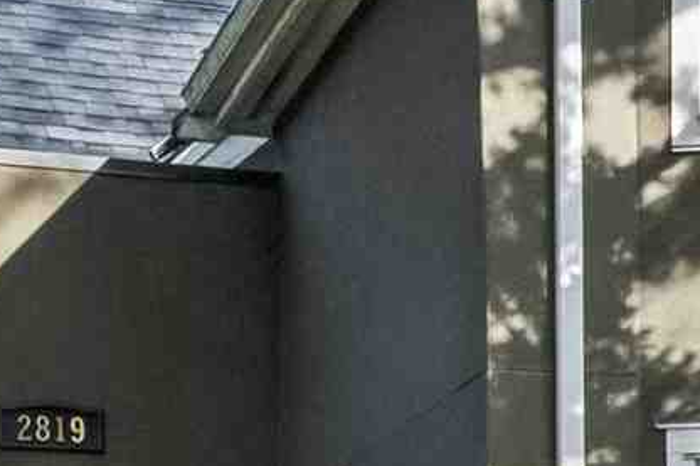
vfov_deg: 8.7
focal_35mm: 155
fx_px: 3013
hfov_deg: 13.0
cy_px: 570
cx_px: 782
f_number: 10
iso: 400
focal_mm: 21
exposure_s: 1/200
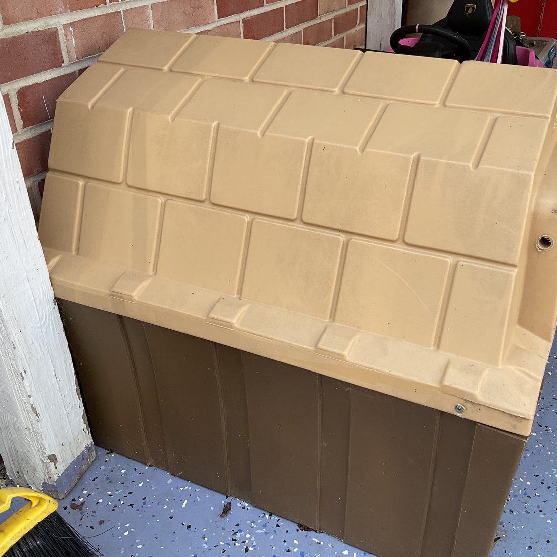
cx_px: 320
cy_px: 283
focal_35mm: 35
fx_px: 637
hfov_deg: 47.1
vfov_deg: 47.2
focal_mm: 3
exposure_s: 1/272
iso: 16
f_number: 1.8
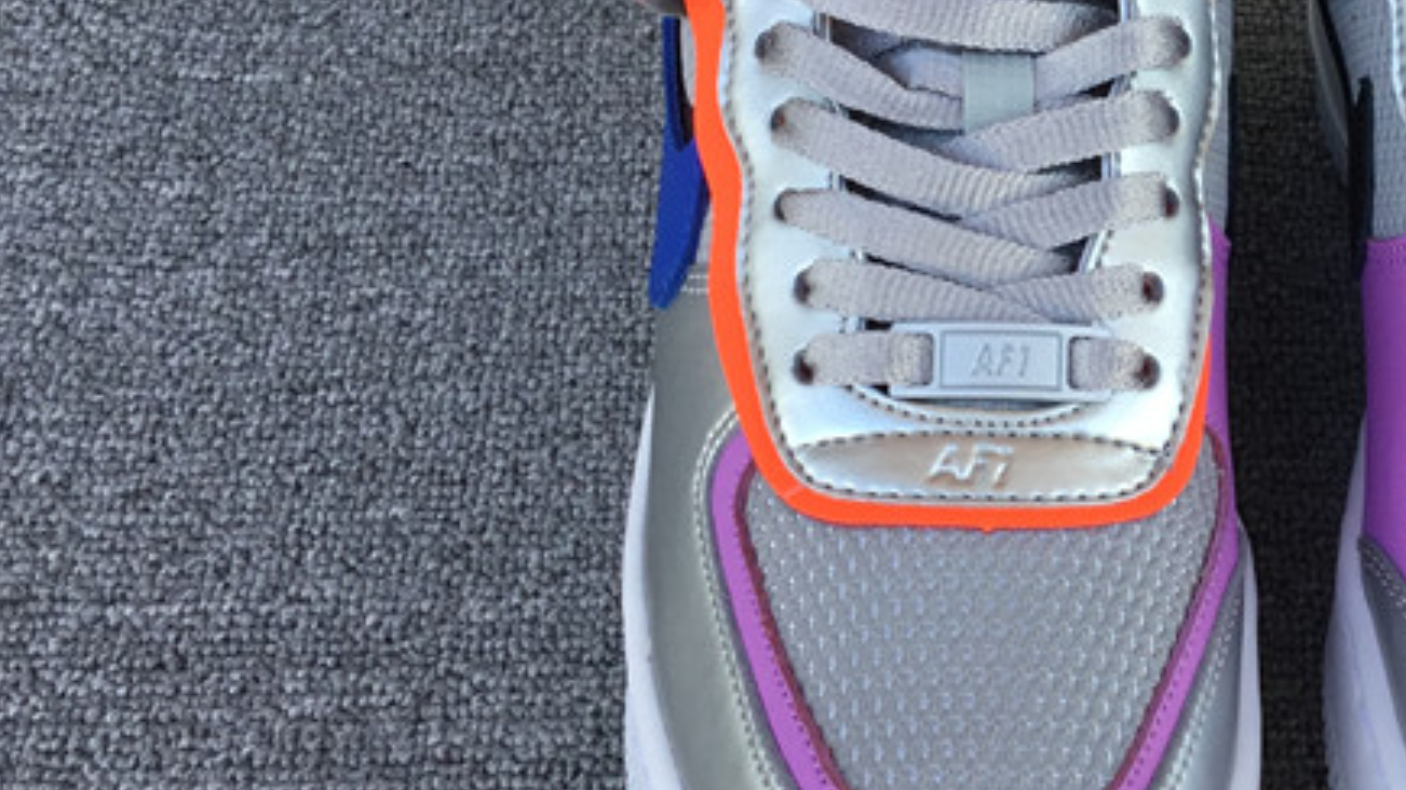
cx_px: 1176
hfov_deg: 29.3
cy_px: 312
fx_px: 2609
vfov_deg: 17.2
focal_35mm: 70
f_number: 2.4
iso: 25
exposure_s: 1/108
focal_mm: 3.3
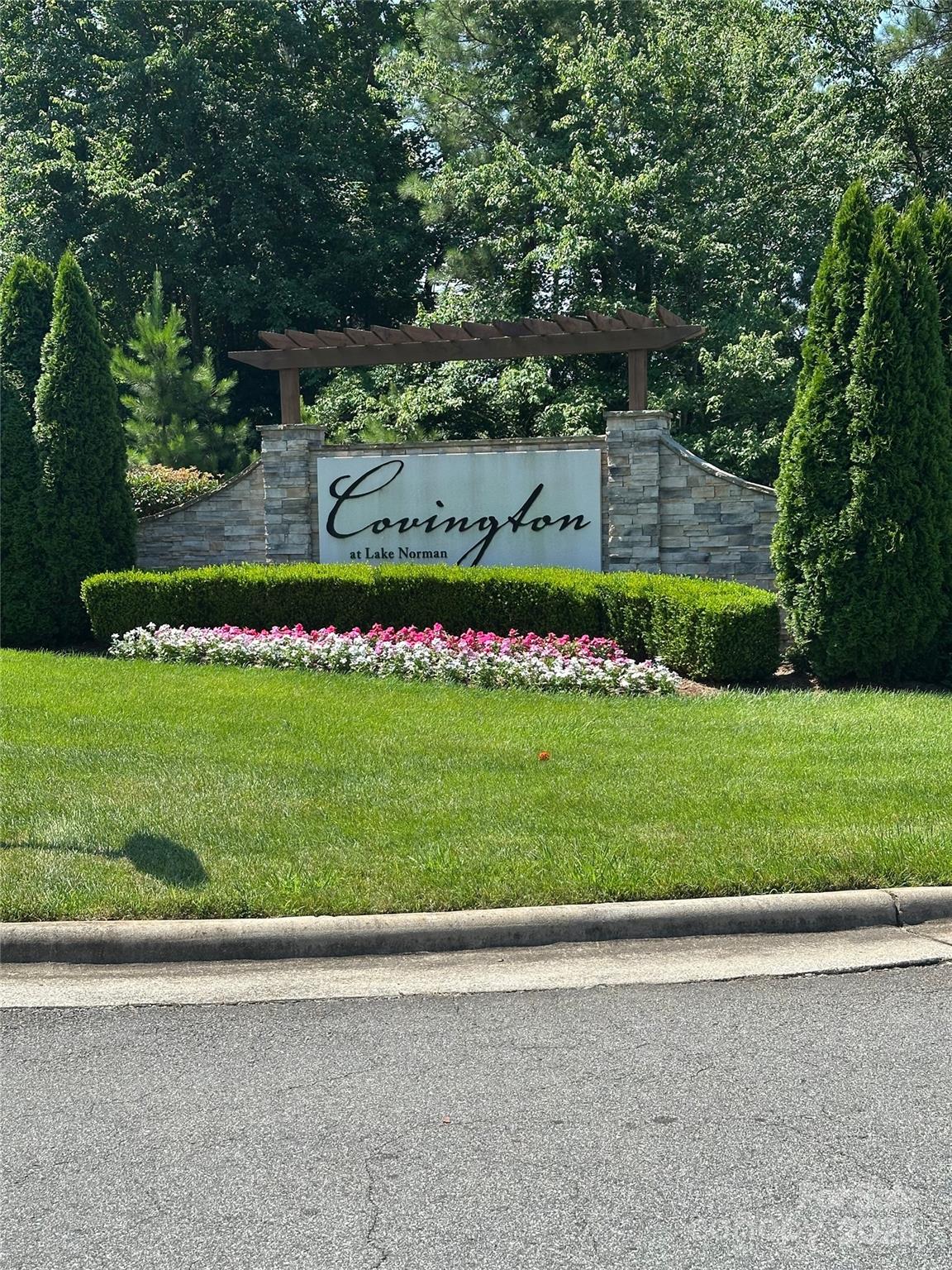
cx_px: 476
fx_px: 1760
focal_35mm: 48
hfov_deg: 30.3
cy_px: 635
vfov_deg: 39.7
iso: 64
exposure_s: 1/2358
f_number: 1.78
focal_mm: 6.86
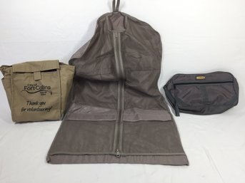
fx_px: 205
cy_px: 92
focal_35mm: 29
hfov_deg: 61.7
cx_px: 122
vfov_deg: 48.2
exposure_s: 1/60
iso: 40
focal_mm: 4.15
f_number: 2.2
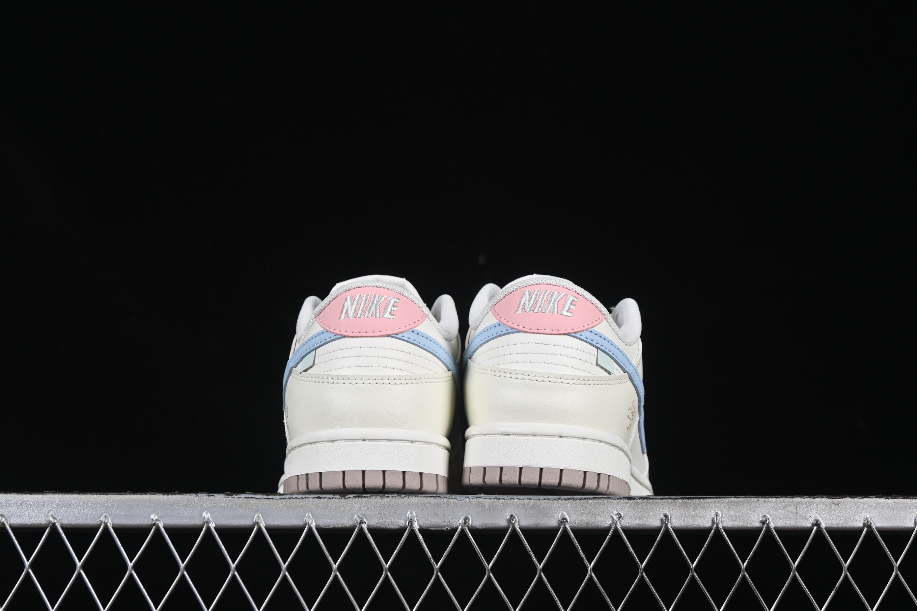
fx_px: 1910
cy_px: 306
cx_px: 458
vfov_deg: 18.2
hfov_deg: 27.0
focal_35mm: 75
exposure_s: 1/80
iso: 160
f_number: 8
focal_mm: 50
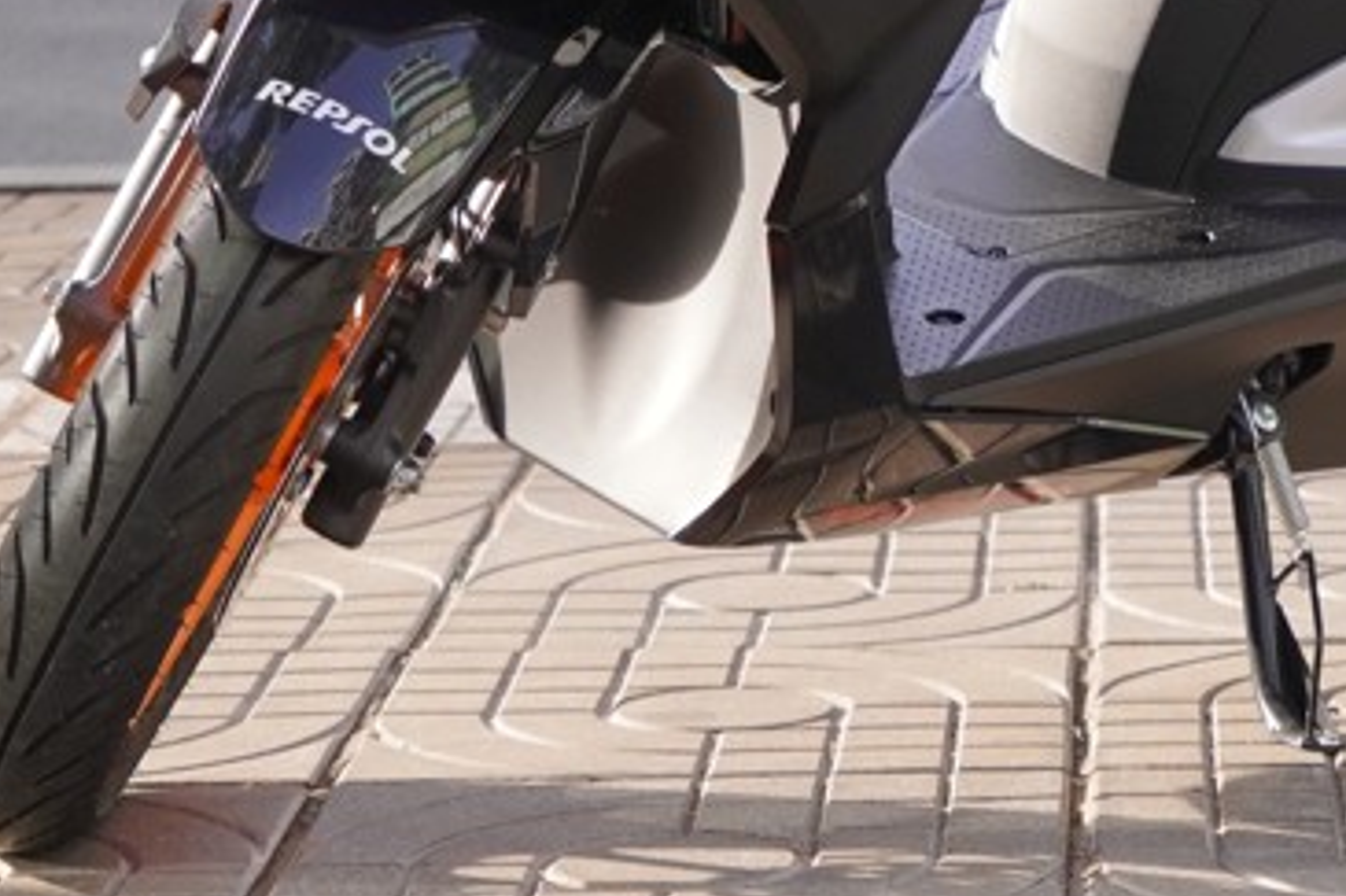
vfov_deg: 7.9
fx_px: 6415
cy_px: -402
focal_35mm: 172
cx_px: 1187
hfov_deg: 11.9
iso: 640
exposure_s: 1/1000
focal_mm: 34.8
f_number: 4
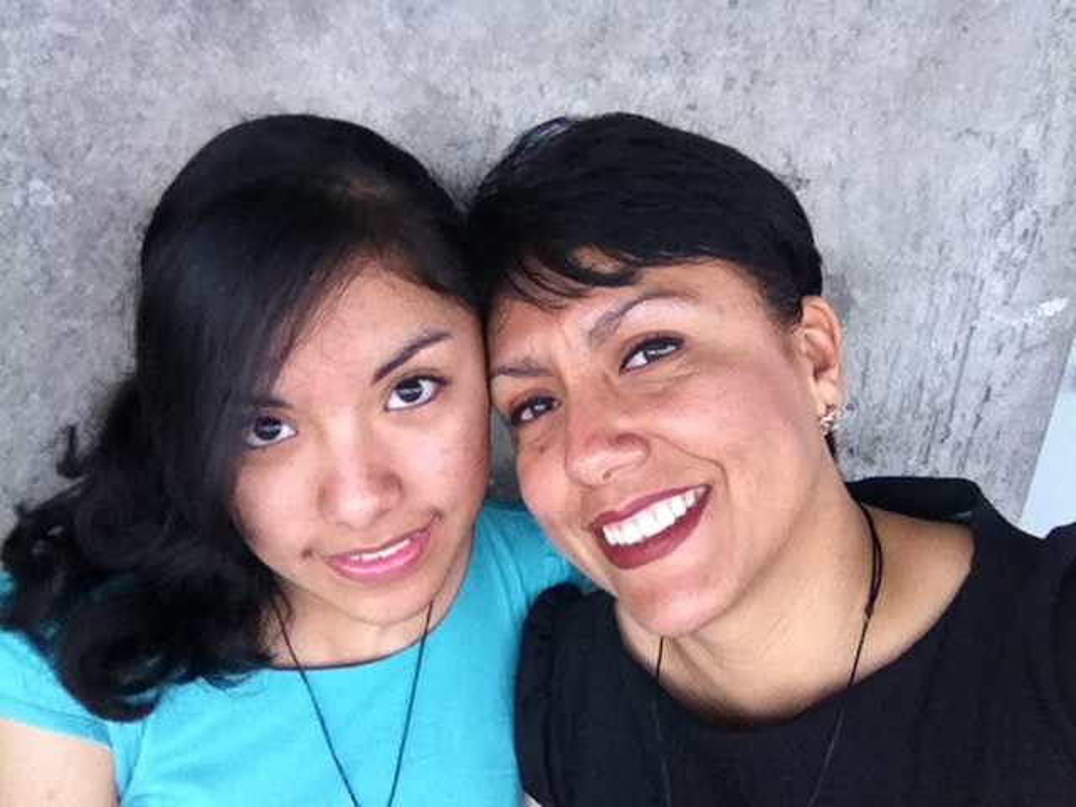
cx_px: 538
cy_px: 404
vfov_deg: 40.7
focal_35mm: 35
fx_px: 1088
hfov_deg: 52.6
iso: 125
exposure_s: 1/267
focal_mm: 3.85
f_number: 2.4
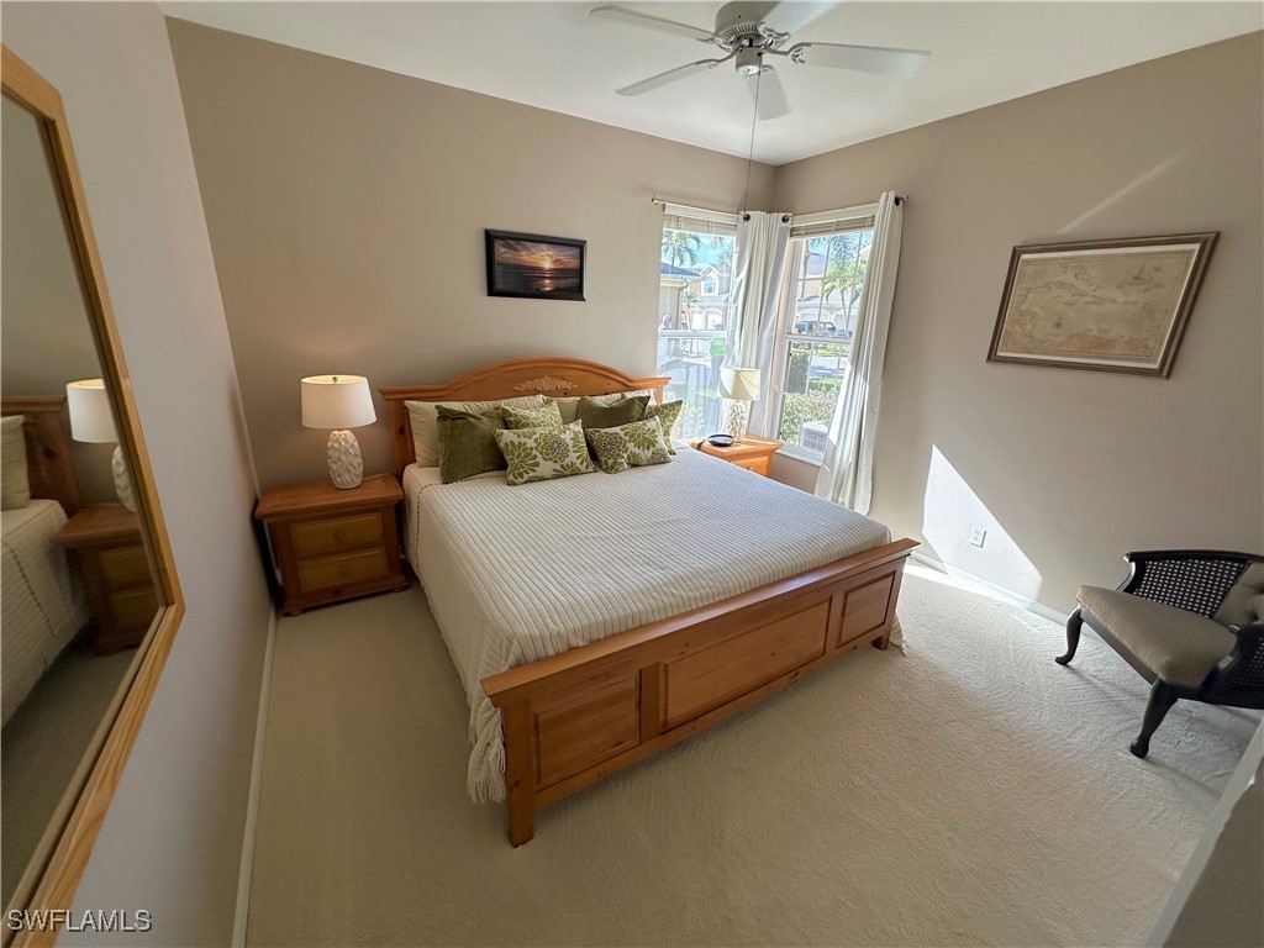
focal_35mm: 14
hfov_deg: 102.1
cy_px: 474
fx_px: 511
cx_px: 632
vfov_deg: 85.7
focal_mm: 2.22
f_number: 2.2
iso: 40
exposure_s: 1/213
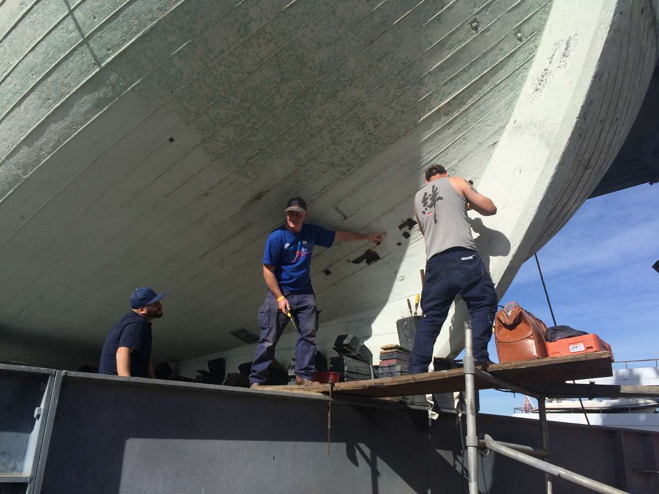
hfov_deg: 61.7
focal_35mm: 29
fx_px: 552
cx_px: 330
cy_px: 247
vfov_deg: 48.2
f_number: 2.2
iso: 32
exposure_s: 1/2933
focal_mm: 4.15
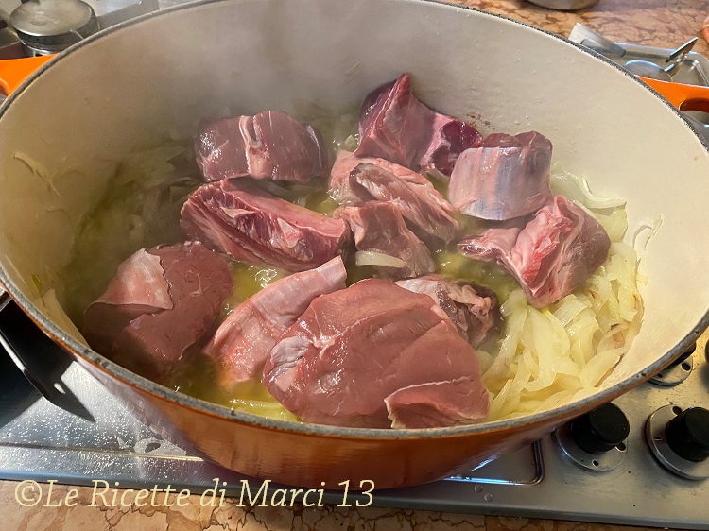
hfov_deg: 67.3
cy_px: 266
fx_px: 532
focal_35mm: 26
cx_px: 354
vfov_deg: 53.0
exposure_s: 1/50
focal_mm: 4.25
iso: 500
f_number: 1.8
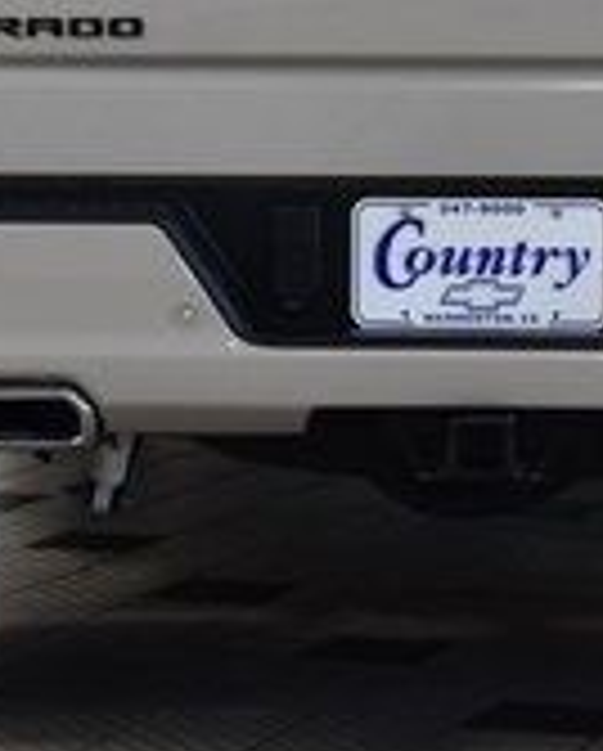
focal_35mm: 194
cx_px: 472
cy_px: 20
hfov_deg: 8.0
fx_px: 4320
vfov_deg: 9.9
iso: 1600
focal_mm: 36
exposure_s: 1/60
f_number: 6.3
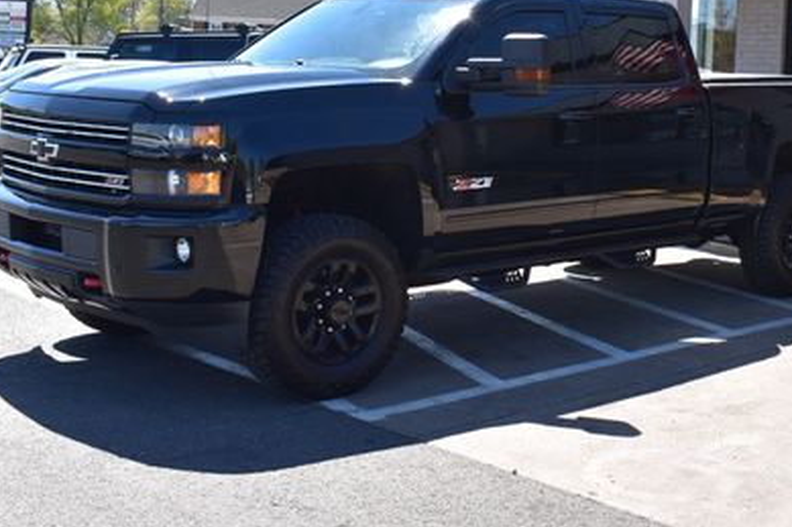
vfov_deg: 23.5
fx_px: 1250
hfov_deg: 34.2
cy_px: 116
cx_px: 629
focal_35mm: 57
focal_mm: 23
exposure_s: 1/320
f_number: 10
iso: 400
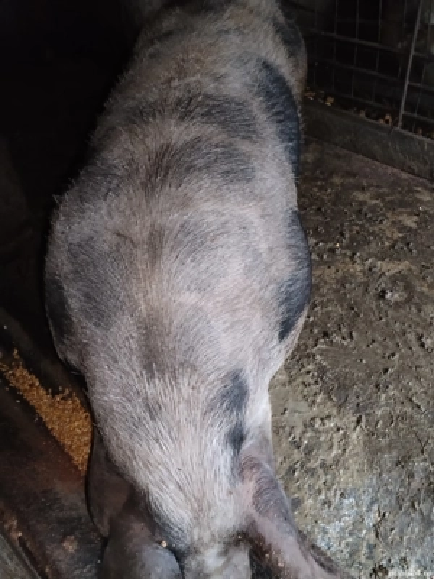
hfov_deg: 42.9
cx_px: 217
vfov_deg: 55.4
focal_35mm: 33
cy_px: 290
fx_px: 552
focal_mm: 4.75
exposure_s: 1/16.7
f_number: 1.8
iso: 1844
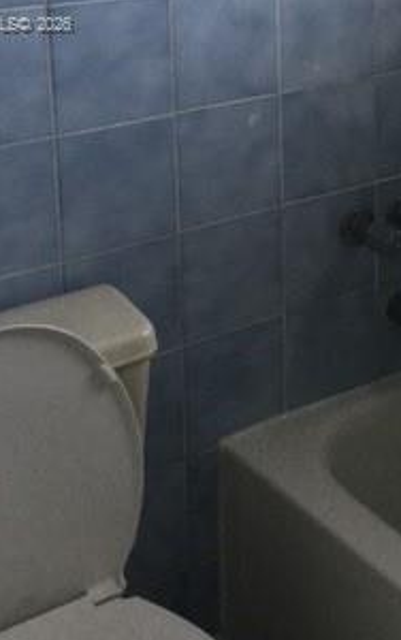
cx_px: 371
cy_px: 26
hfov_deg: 18.3
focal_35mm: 70
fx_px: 1222
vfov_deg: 27.9
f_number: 2.4
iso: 32
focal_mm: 3.3
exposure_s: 1/30
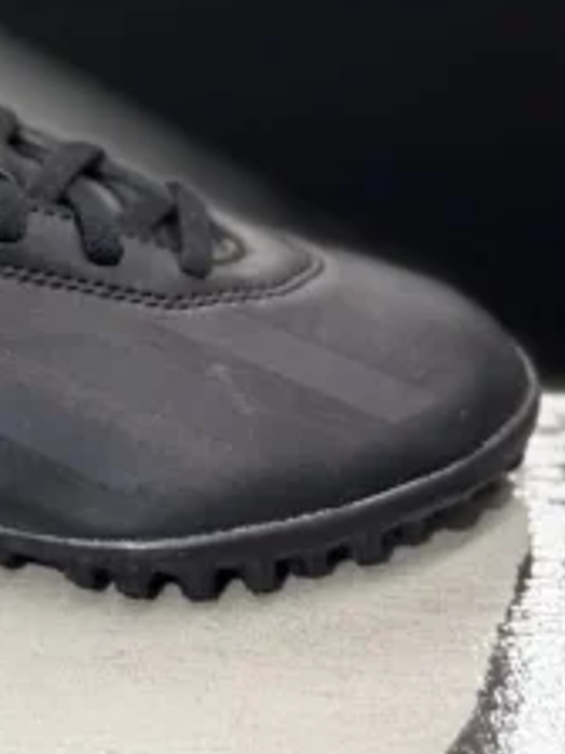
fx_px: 2677
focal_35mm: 123
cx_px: -67
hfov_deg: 11.9
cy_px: -157
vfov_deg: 15.4
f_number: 1.78
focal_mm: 6.76
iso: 400
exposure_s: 1/40
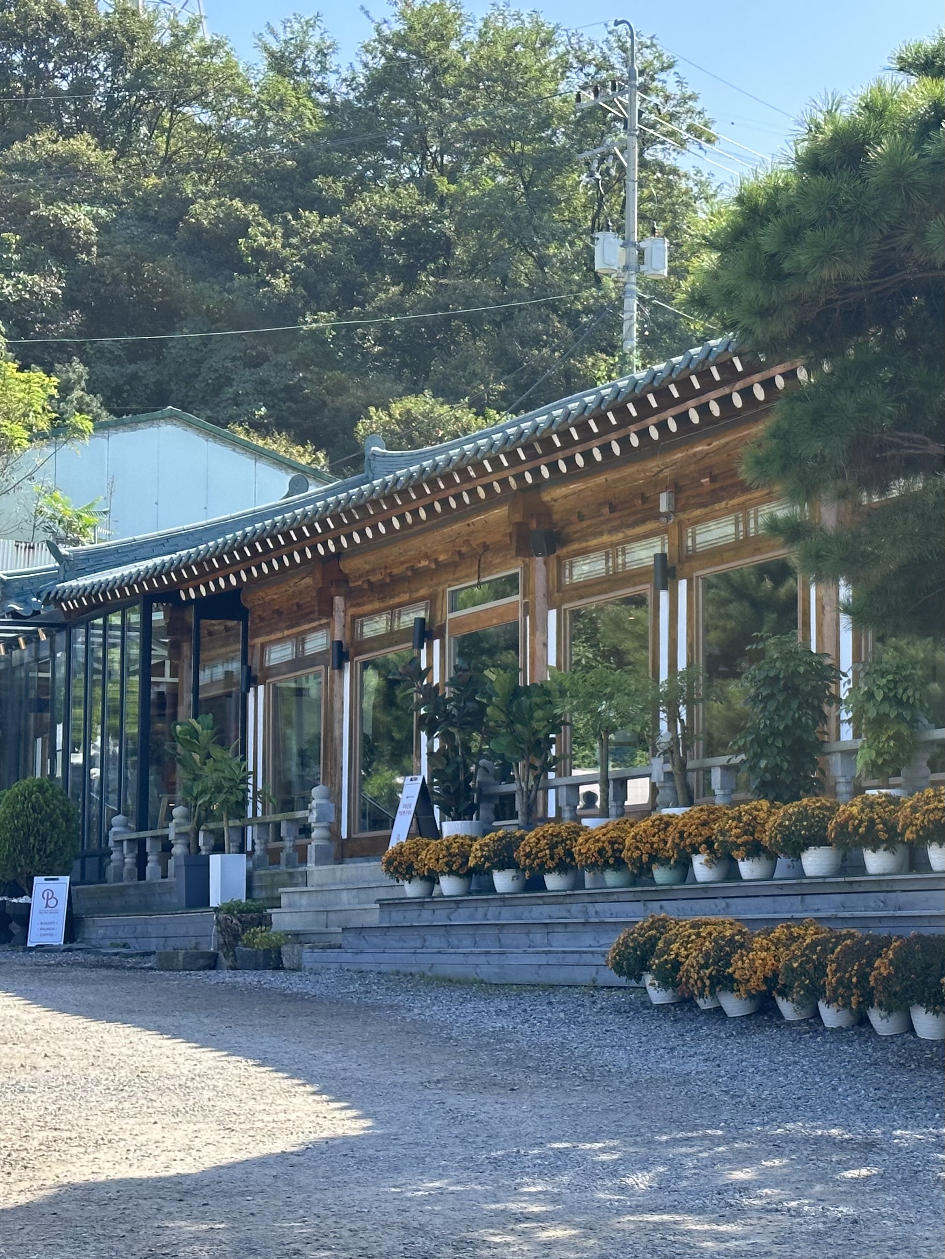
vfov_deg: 39.7
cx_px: 472
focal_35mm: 48
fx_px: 1747
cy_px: 630
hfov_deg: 30.3
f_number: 1.78
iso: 64
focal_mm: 6.86
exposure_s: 1/990
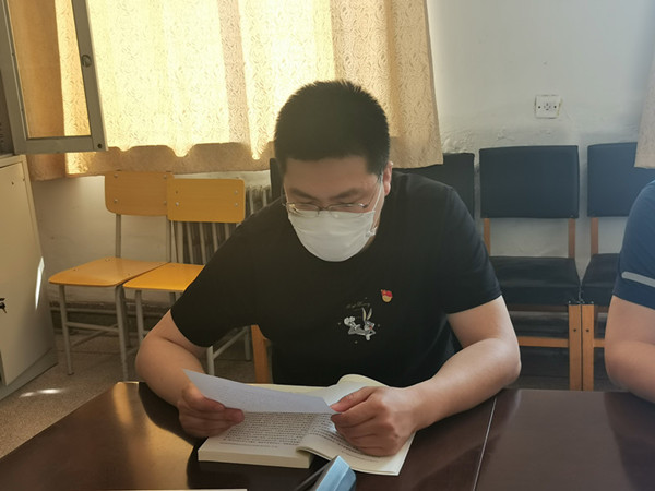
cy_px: 246
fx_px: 776
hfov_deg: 45.8
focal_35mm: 41
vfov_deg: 35.1
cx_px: 328
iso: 100
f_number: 1.8
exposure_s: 1/100
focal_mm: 5.58
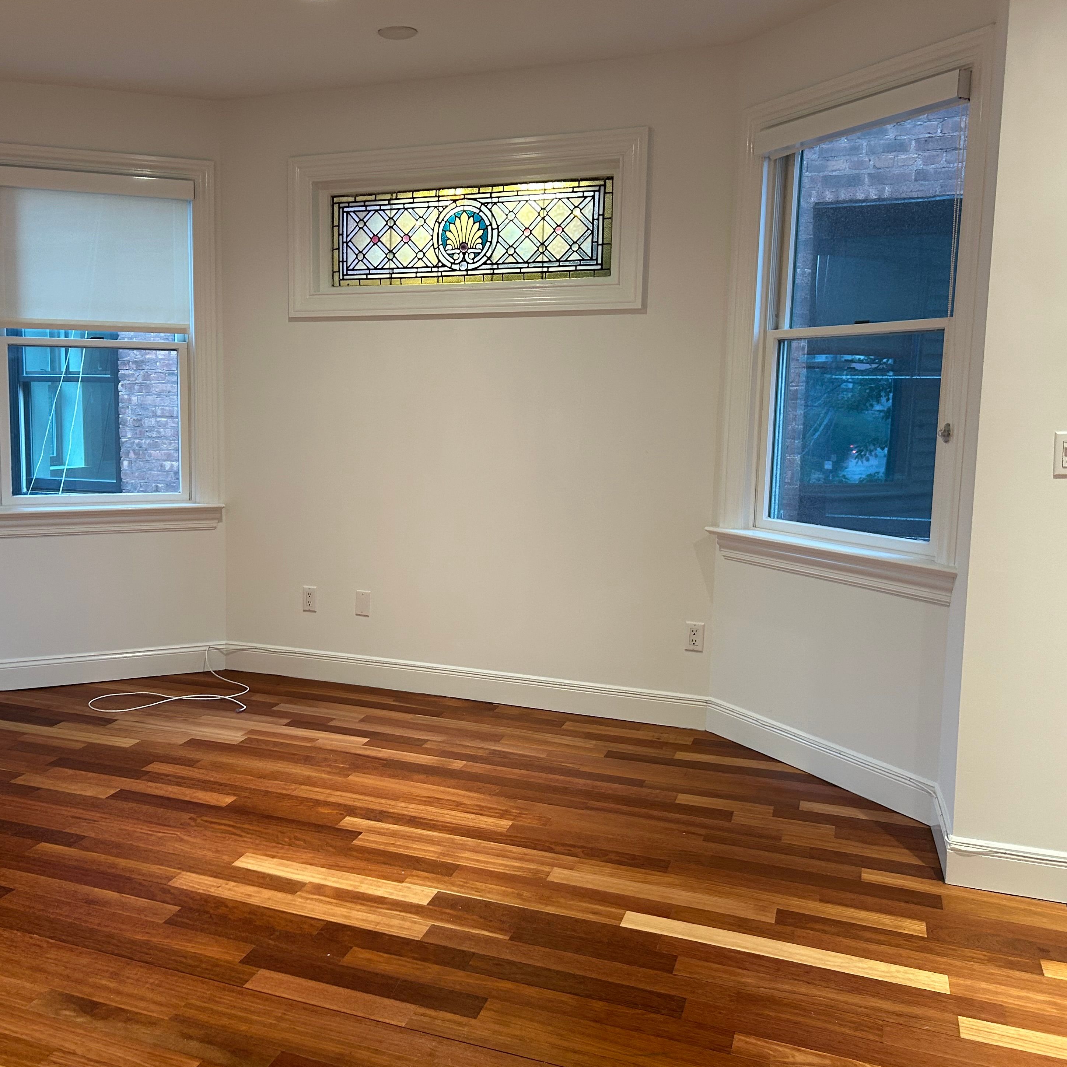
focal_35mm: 32
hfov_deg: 50.4
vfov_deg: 51.1
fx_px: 1116
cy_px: 512
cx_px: 383
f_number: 1.5
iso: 125
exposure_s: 1/60
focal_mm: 5.7
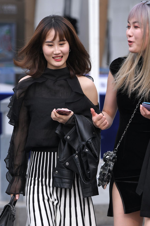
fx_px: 2525
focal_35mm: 404
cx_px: 139
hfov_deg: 3.4
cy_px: 156
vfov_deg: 5.1
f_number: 5.6
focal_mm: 200
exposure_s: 1/640
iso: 450
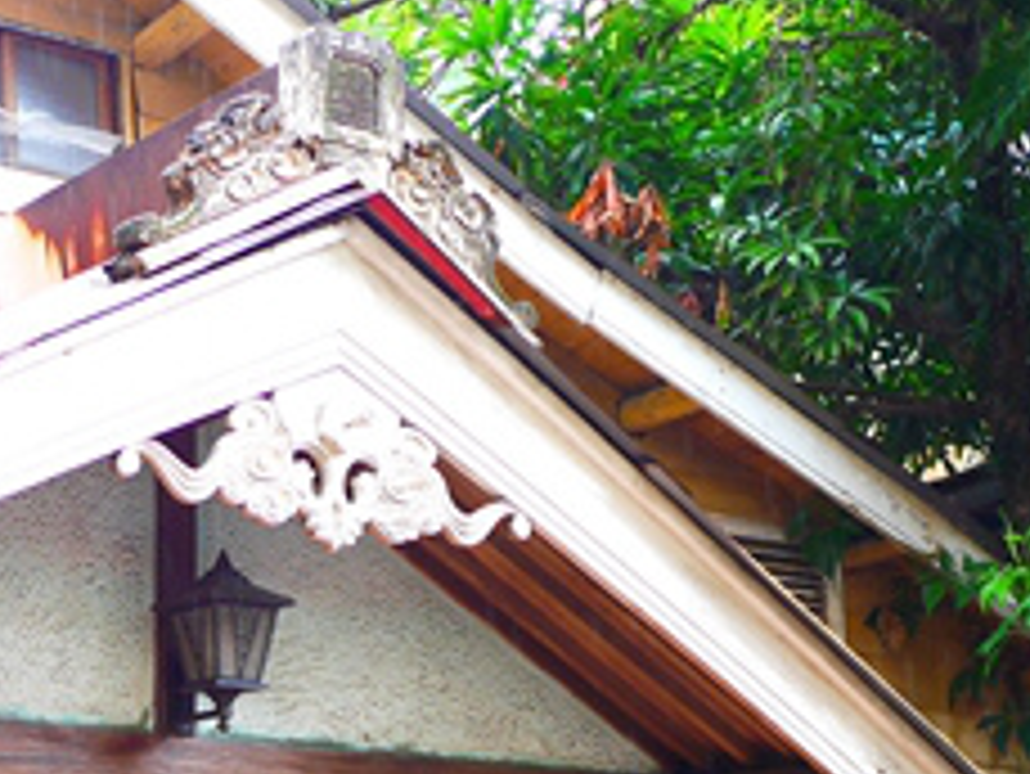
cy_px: 970
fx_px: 2501
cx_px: -9
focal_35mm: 84
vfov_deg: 16.7
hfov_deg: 22.4
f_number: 1.8
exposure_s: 1/125
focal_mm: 15
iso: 160
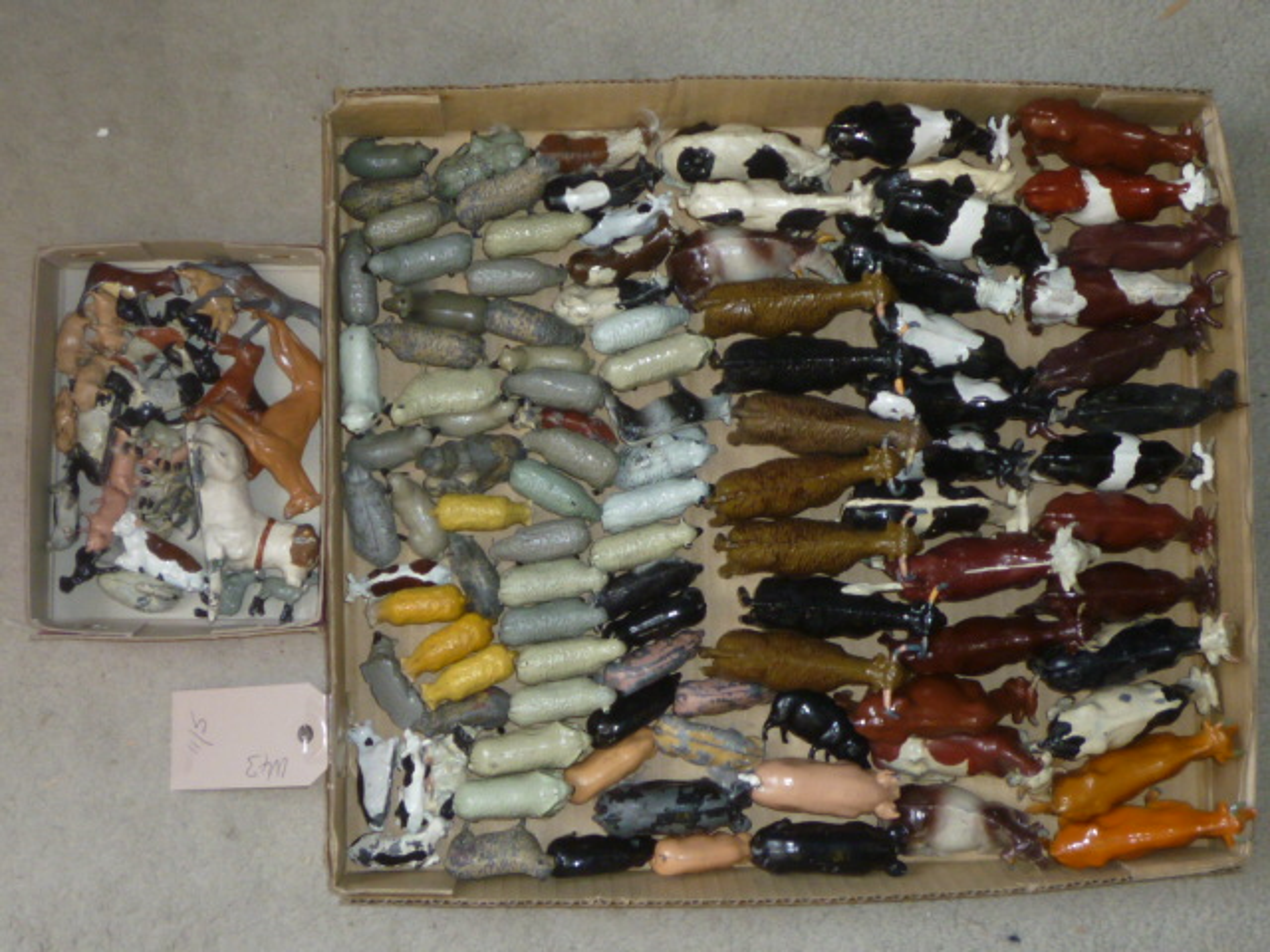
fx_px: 2165
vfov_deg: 24.8
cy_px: 476
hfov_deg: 32.7
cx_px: 635
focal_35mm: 59
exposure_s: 1/30
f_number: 3.3
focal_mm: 5.3
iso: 100
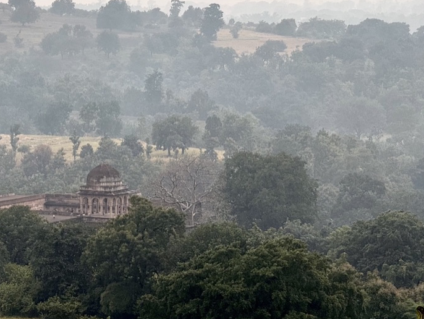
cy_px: 137
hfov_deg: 11.0
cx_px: 135
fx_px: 2195
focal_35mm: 179
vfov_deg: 8.3
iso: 80
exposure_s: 1/99
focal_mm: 15.66
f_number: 2.8
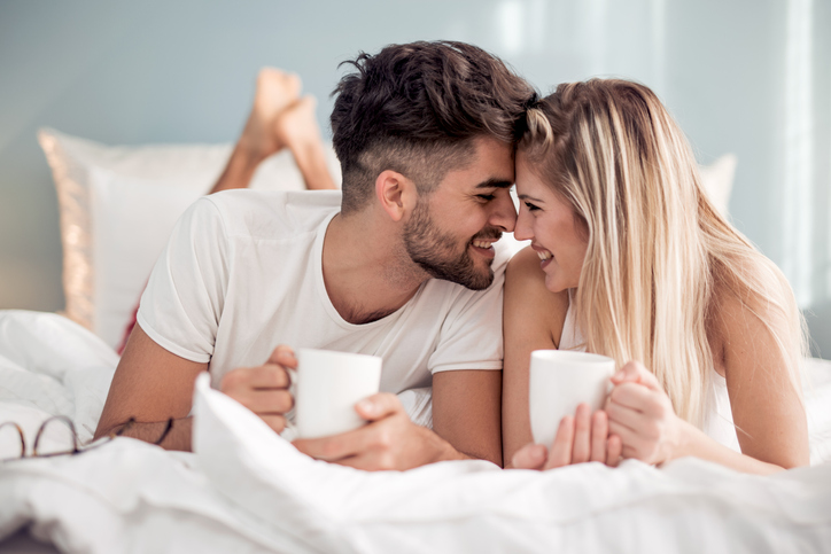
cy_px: 277
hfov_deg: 39.6
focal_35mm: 50
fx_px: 1154
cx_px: 416
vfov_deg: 27.0
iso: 100
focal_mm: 50
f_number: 1.6
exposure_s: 1/100
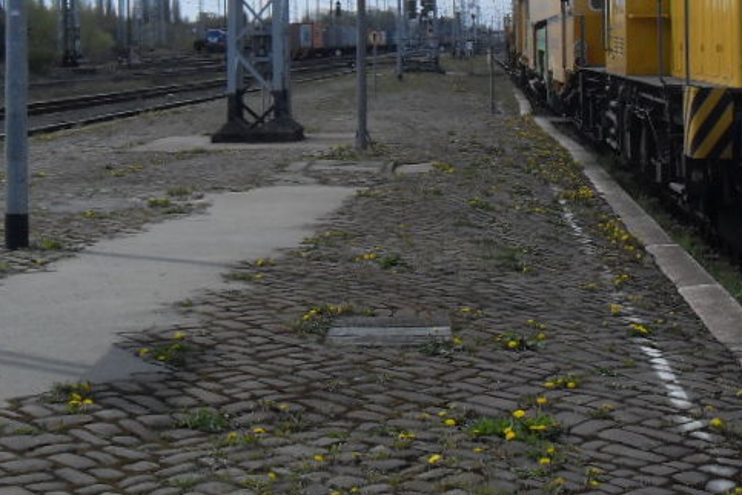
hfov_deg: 26.5
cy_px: 25
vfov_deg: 17.8
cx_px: 598
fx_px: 1546
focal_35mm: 75
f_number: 7
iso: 80
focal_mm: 6.3
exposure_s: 1/250
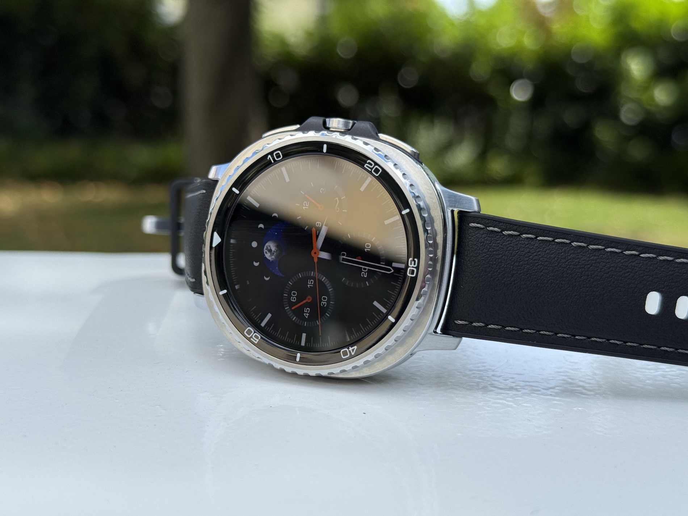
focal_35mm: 48
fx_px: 954
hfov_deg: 39.7
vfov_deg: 30.3
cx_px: 344
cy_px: 258
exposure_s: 1/2033
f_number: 1.78
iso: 80
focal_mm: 6.76
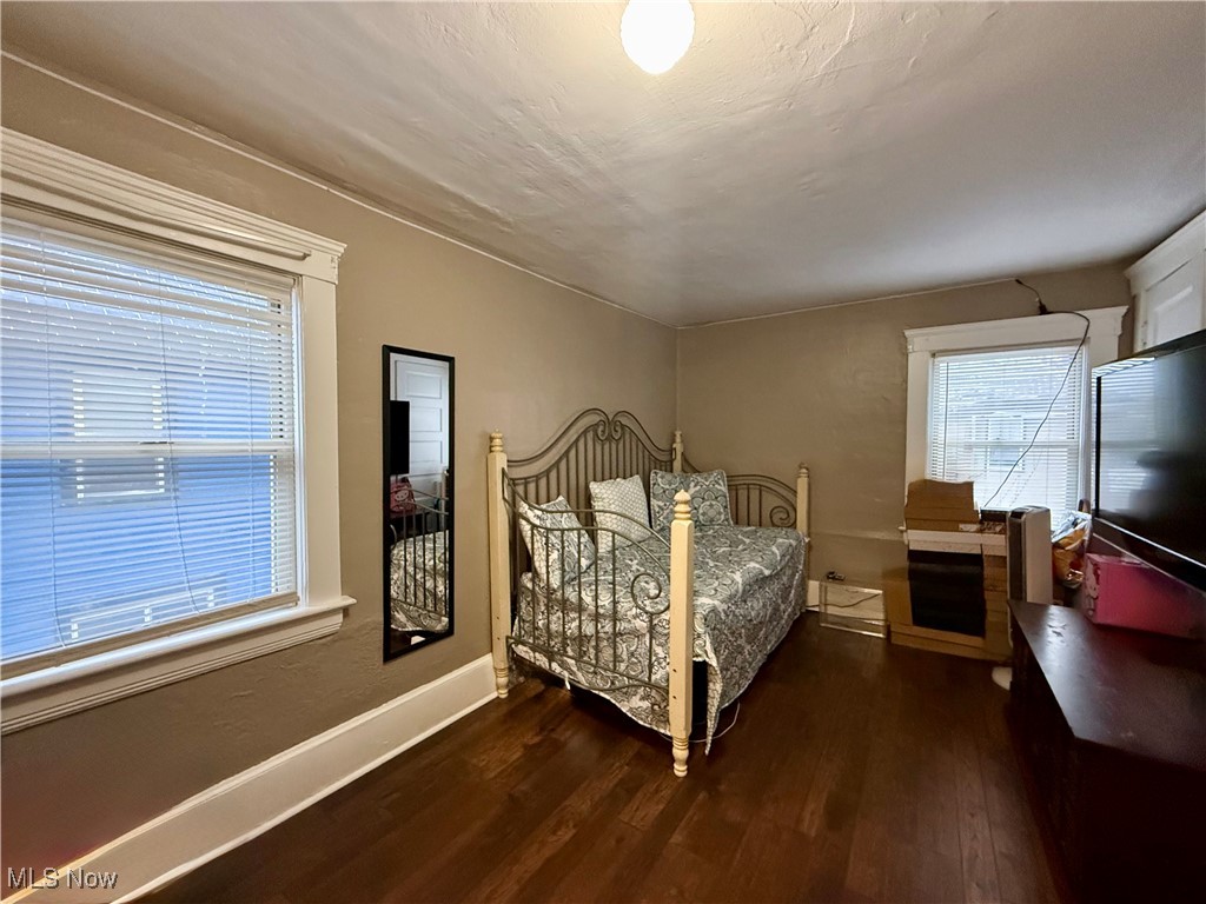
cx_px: 603
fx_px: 488
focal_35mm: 14
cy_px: 452
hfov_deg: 102.1
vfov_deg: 85.7
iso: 640
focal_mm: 2.22
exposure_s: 1/60
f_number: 2.2
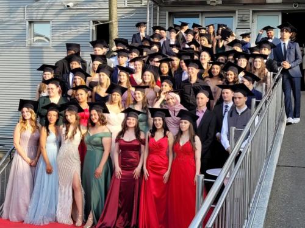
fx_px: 229
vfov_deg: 53.1
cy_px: 114
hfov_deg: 67.3
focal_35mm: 26
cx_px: 152
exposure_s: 1/609
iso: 40
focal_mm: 5.4
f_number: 1.8
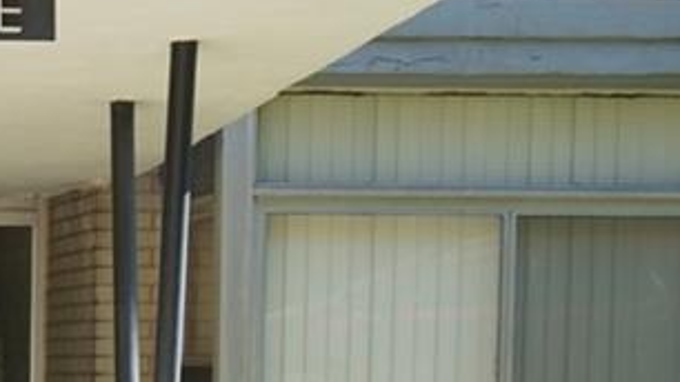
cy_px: 542
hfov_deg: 14.1
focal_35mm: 142
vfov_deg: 8.4
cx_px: -367
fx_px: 2555
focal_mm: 27
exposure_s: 1/200
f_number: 5.6
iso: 100
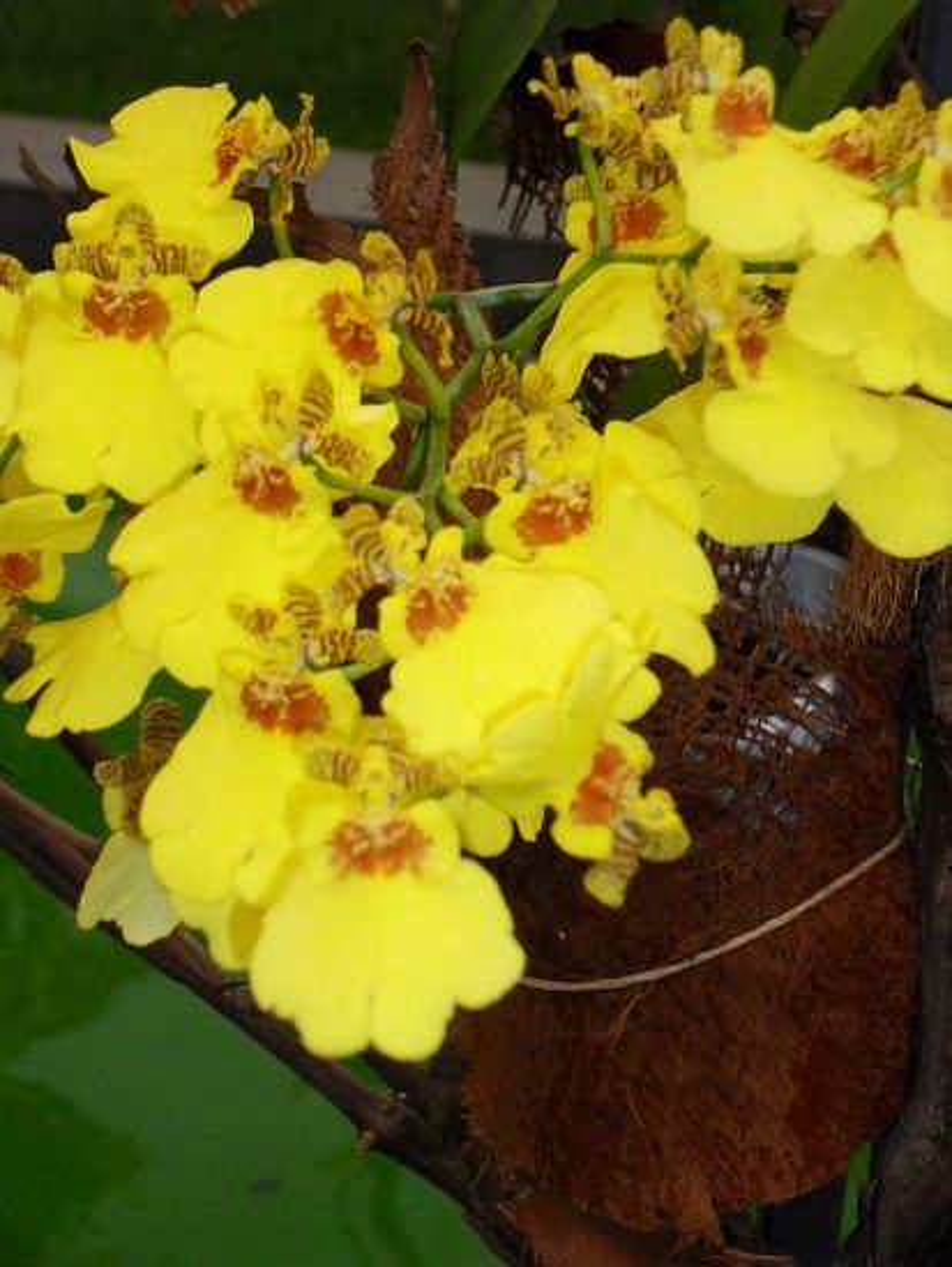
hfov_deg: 13.5
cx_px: 476
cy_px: 634
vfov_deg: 17.9
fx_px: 4030
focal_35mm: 110
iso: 400
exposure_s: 1/60
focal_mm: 19.3
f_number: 5.6
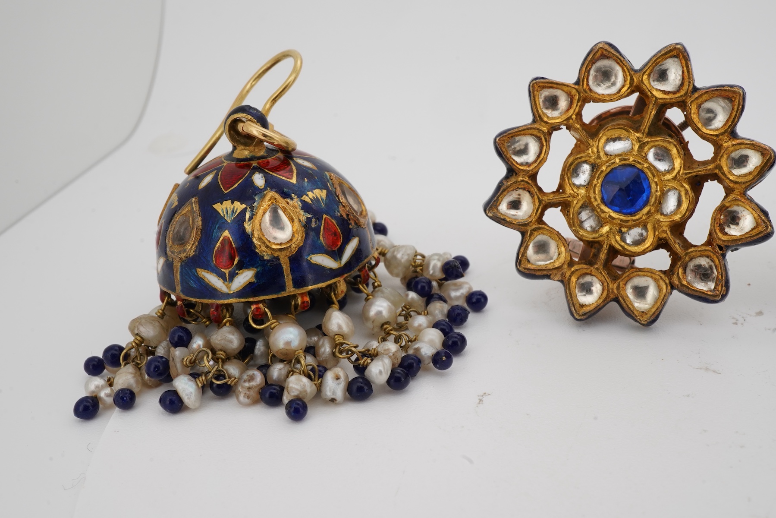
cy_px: 259
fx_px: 970
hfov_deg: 43.6
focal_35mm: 45
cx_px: 388
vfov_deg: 29.9
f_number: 22
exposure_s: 1/125
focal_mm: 30
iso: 400
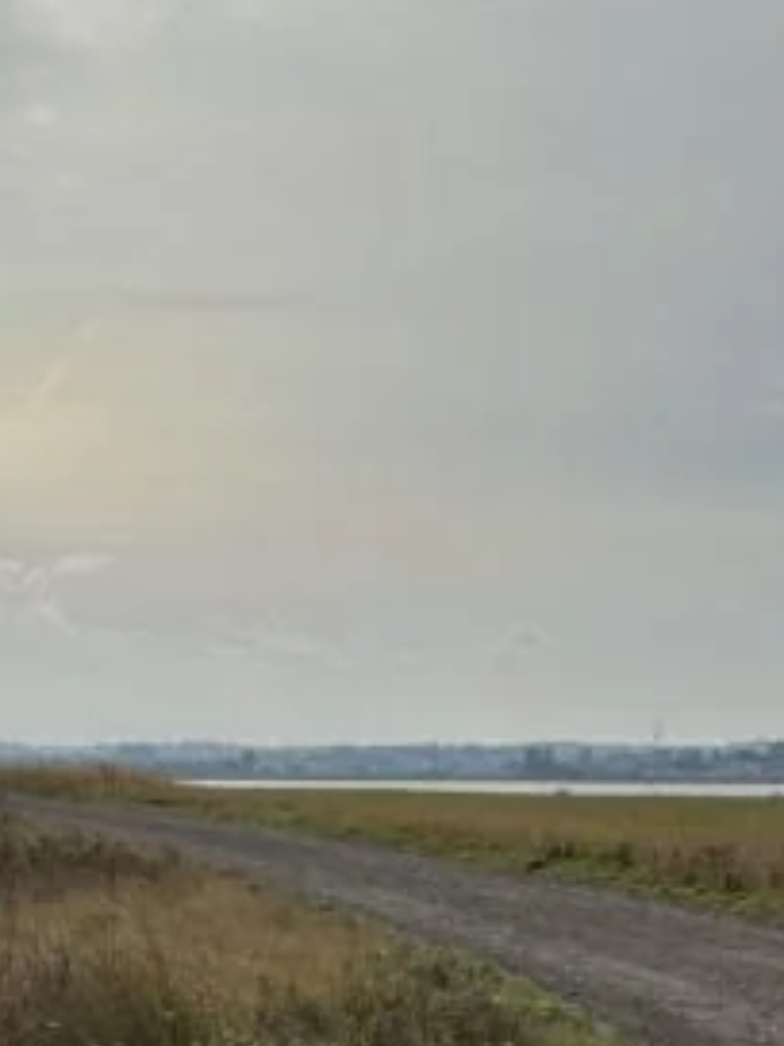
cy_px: 1104
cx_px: 38
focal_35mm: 98
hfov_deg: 14.9
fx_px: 2959
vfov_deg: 19.3
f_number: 1.6
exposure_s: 1/9901
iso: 50
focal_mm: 5.96
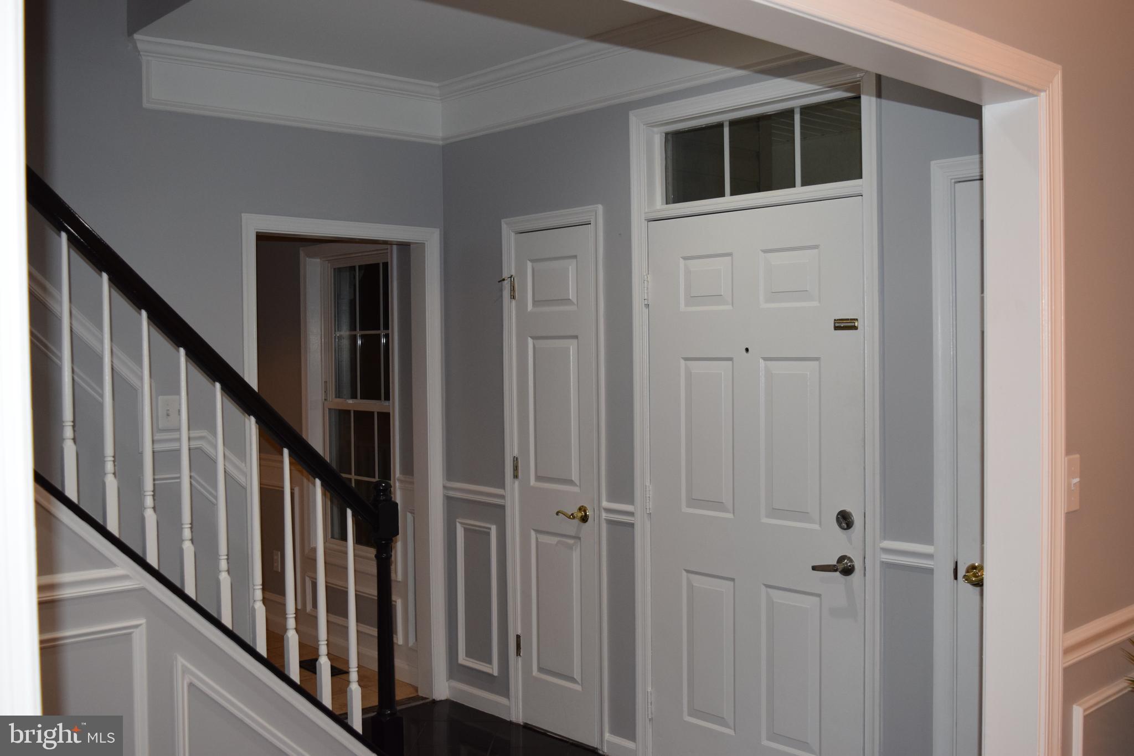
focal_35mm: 36
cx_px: 567
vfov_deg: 36.9
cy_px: 378
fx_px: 1134
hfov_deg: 53.1
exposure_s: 1/80
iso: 800
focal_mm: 24
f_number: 4.5
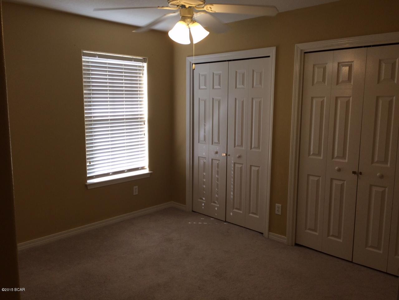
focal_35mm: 29
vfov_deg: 48.2
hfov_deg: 61.7
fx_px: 334
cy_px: 150
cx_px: 200
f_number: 2.2
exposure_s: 1/60
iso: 40
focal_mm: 4.15
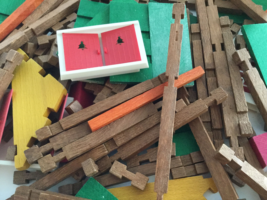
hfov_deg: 58.4
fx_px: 239
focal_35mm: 31
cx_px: 134
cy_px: 100
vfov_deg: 45.4
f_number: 2.4
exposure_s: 1/33
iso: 250
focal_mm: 3.3
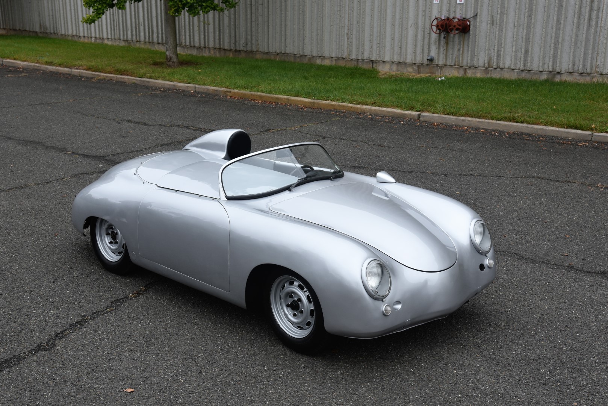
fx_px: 777
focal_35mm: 46
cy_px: 203
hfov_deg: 42.7
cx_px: 304
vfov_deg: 29.3
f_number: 8
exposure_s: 1/250
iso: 320
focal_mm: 46
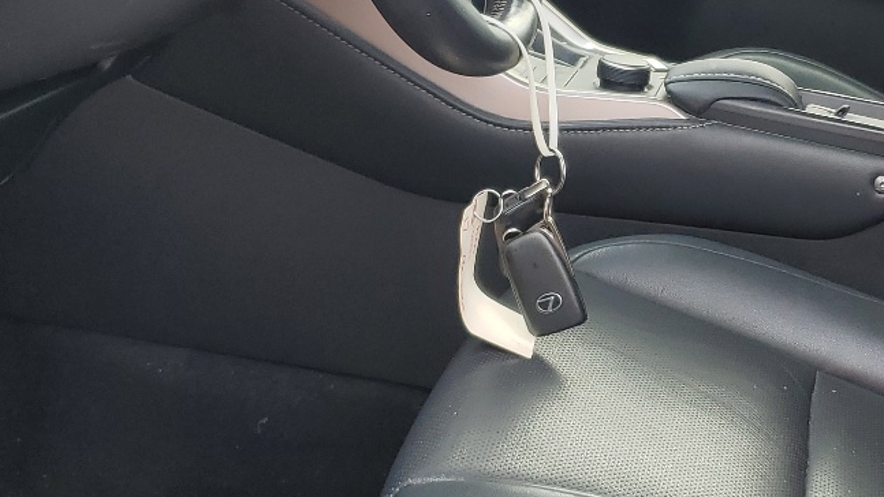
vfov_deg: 17.2
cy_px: 236
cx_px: 723
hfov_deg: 29.4
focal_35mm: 70
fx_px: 1641
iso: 50
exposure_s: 1/345
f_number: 1.5
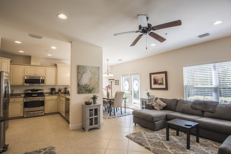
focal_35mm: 17
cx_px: 116
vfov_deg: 70.4
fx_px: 109
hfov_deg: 93.3
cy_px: 77
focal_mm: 17
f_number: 10
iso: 100
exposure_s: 1/6
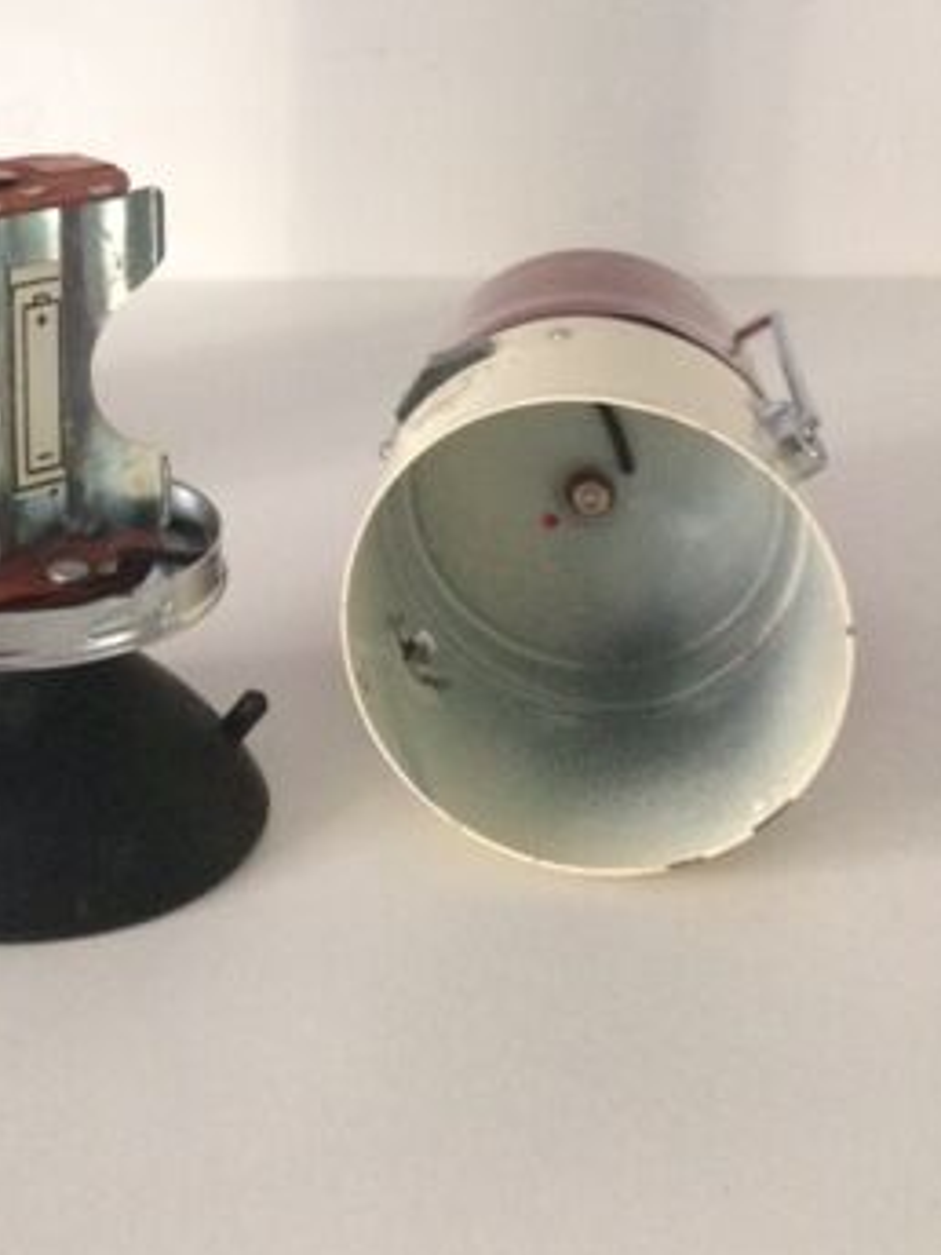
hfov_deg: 26.1
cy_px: 106
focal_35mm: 54
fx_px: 1957
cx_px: 88
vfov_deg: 33.5
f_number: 2.2
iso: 250
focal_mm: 4.15
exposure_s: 1/33
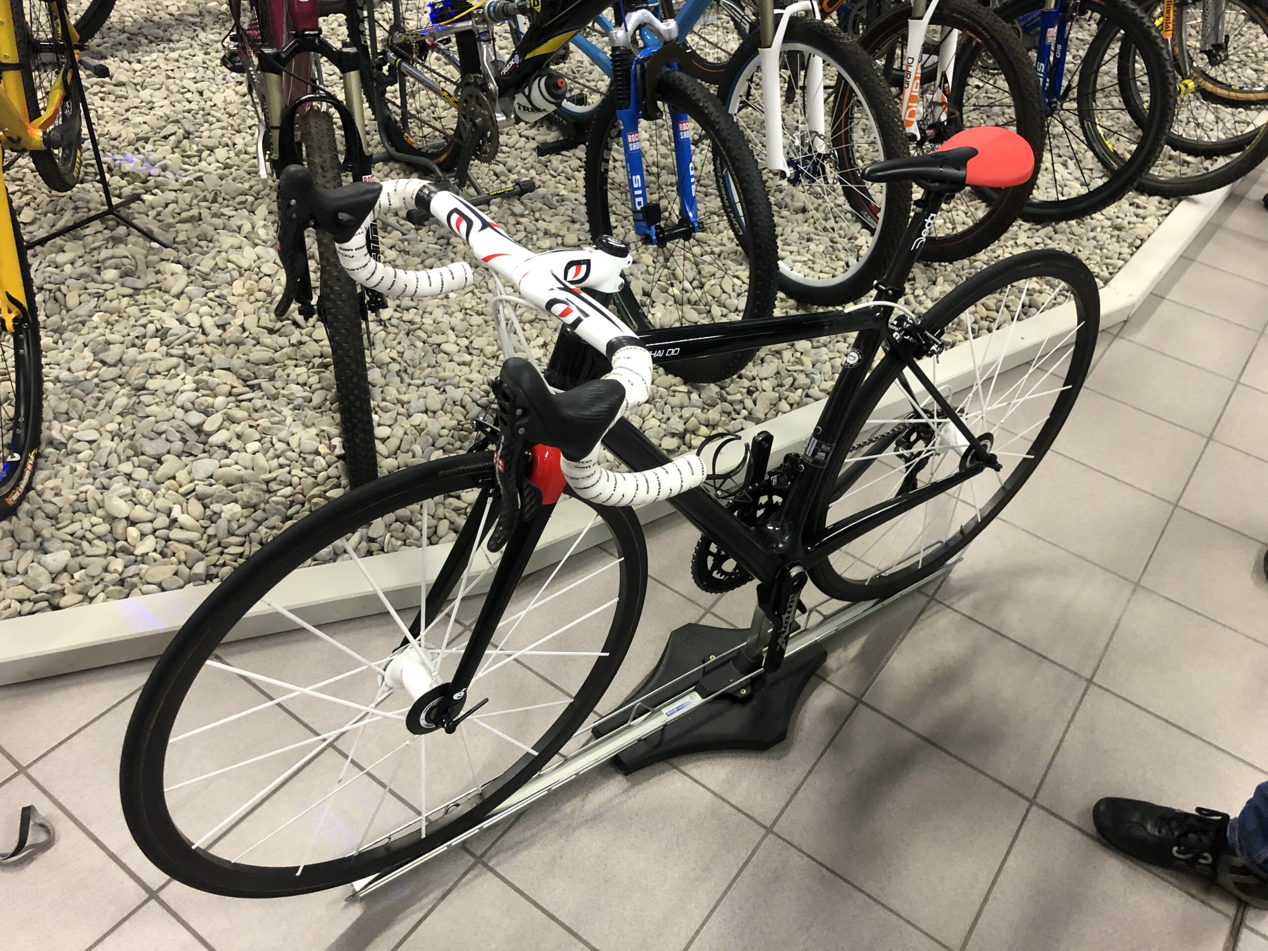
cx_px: 634
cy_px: 476
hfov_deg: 63.4
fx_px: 1026
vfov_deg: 49.7
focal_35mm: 28
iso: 80
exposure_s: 1/17
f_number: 1.8
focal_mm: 4
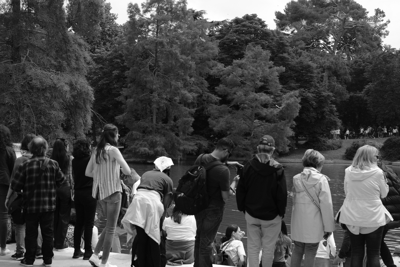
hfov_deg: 37.5
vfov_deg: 25.5
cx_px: 200
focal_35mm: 53
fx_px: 589
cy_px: 134
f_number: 4
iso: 3200
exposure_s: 1/12800
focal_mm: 35
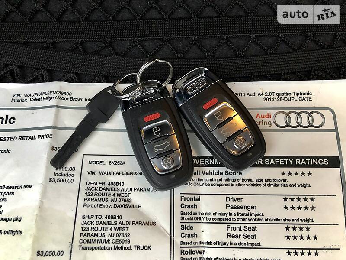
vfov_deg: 49.7
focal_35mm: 28
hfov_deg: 63.4
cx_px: 173
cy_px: 130
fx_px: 280
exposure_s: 1/15
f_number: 1.8
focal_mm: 4
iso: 100
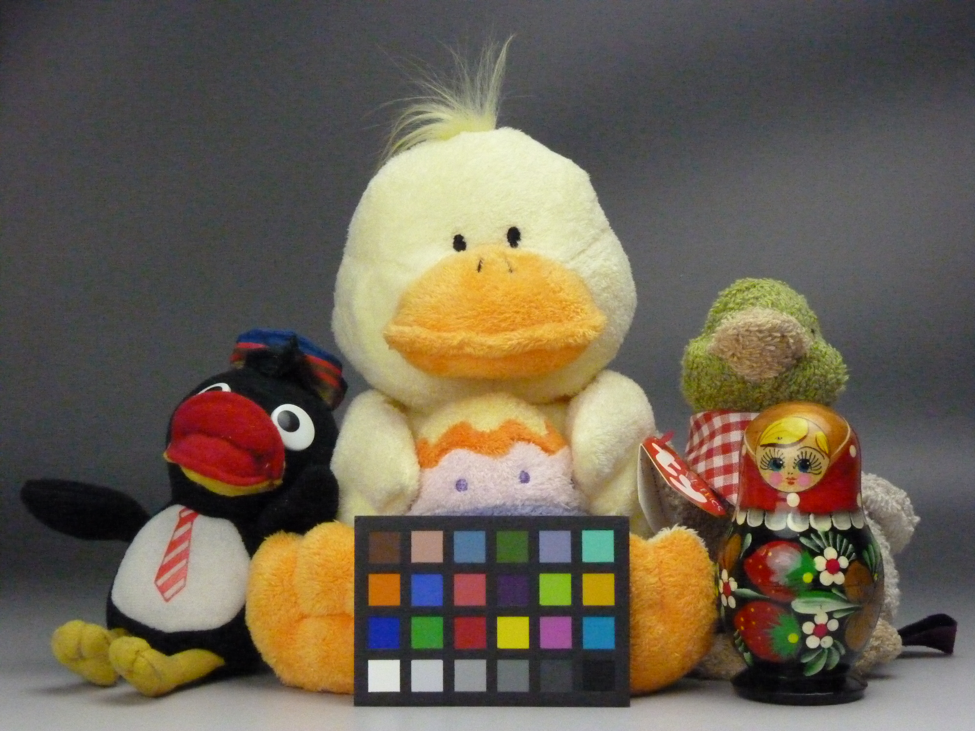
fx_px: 1972
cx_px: 488
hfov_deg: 27.8
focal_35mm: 70
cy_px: 366
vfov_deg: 21.0
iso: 1600
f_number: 6.3
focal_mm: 12.4
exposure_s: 1/400
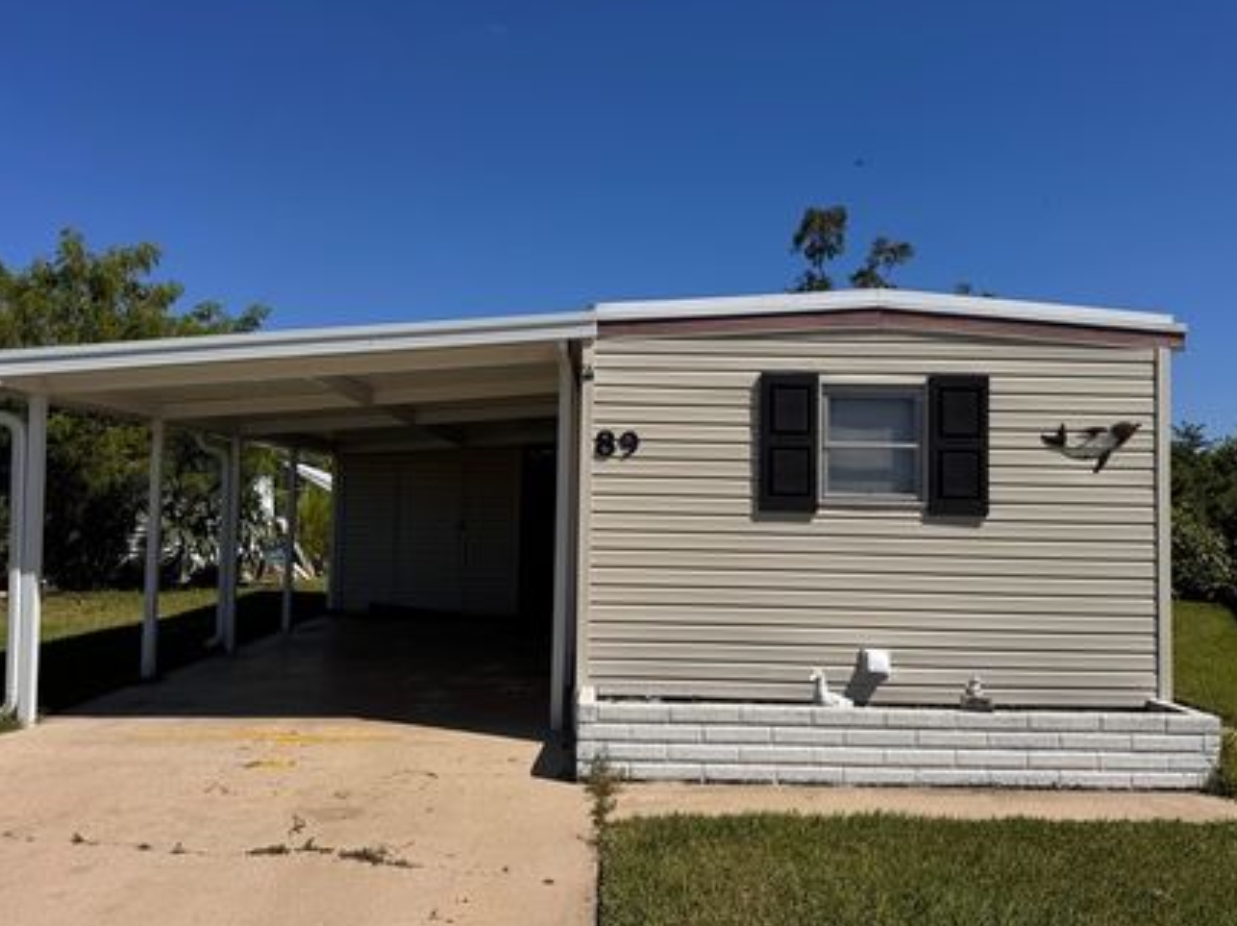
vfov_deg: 49.7
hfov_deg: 63.5
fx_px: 1000
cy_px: 460
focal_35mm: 28
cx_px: 629
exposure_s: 1/9009
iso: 80
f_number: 1.78
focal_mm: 6.76
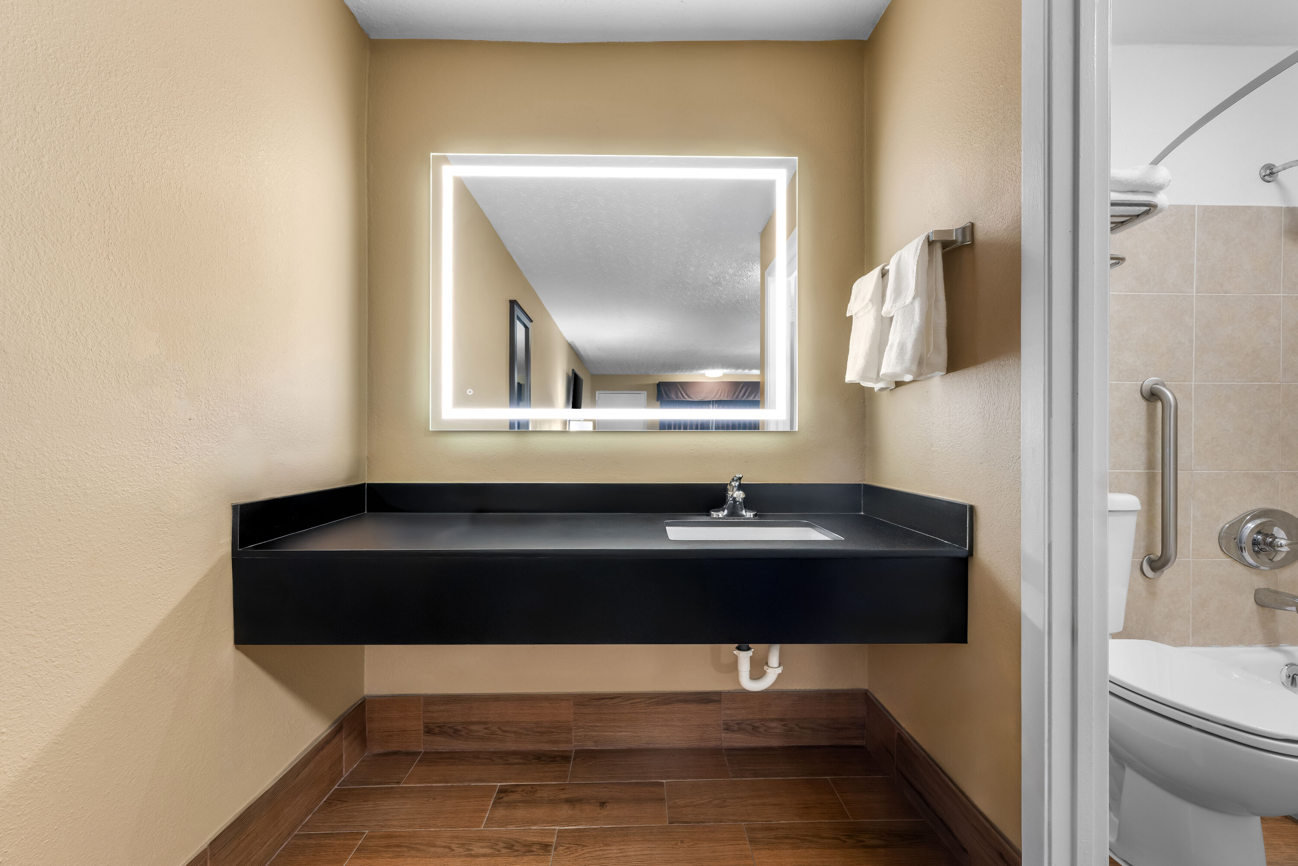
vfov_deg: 81.2
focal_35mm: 14
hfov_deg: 104.2
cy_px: 433
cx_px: 649
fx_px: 505
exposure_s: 1.6
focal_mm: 14
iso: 125
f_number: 8
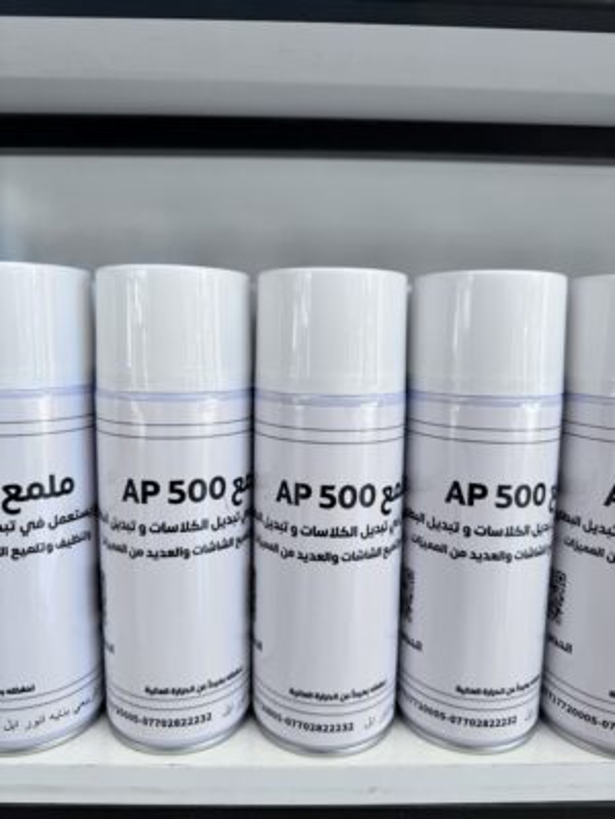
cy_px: 410
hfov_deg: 56.8
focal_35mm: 24
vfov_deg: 71.6
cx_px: 308
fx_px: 569
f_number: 1.78
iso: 80
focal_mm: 6.76
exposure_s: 1/544
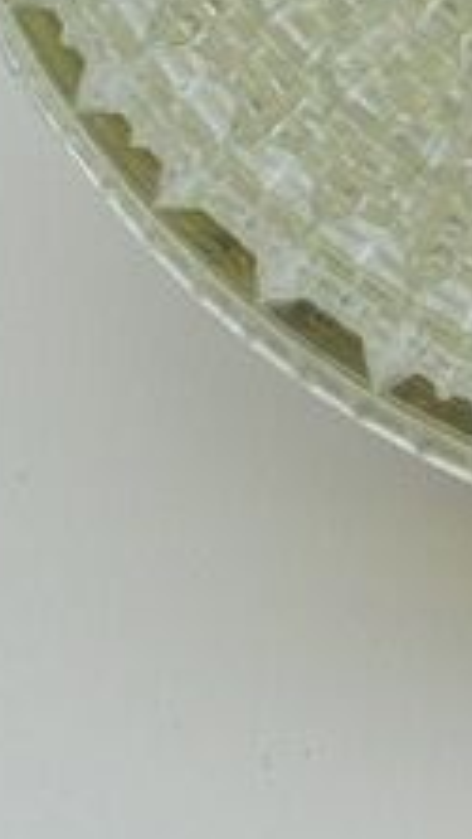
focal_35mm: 150
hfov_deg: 7.8
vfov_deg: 13.6
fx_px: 3335
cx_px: 916
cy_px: -382
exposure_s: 1/60
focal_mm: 6.1
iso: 100
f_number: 4
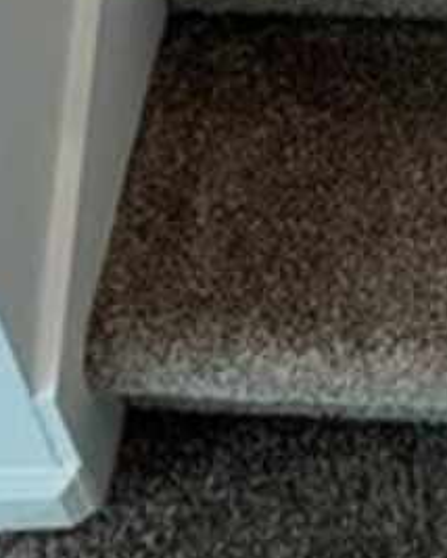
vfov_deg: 14.7
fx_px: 1338
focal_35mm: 81
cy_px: -788
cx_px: 547
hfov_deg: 18.0
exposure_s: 1/60
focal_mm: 1.57
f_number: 1.8
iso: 320
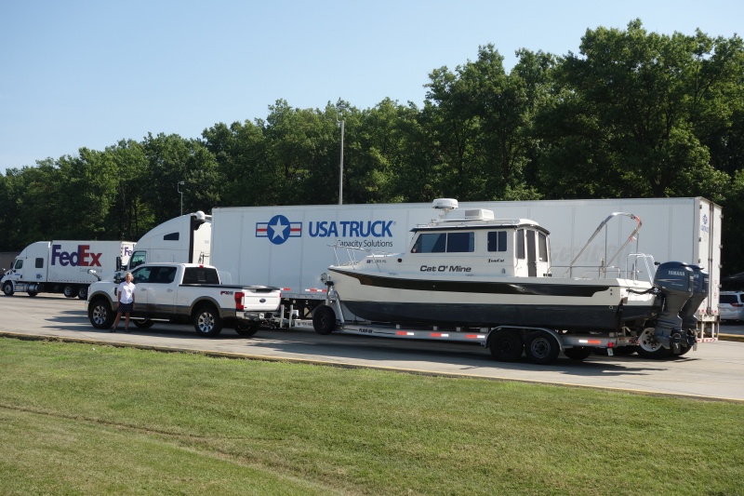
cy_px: 248
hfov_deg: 44.5
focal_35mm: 44
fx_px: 909
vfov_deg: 30.5
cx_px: 372
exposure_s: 1/400
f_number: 5.6
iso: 125
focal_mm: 16.39
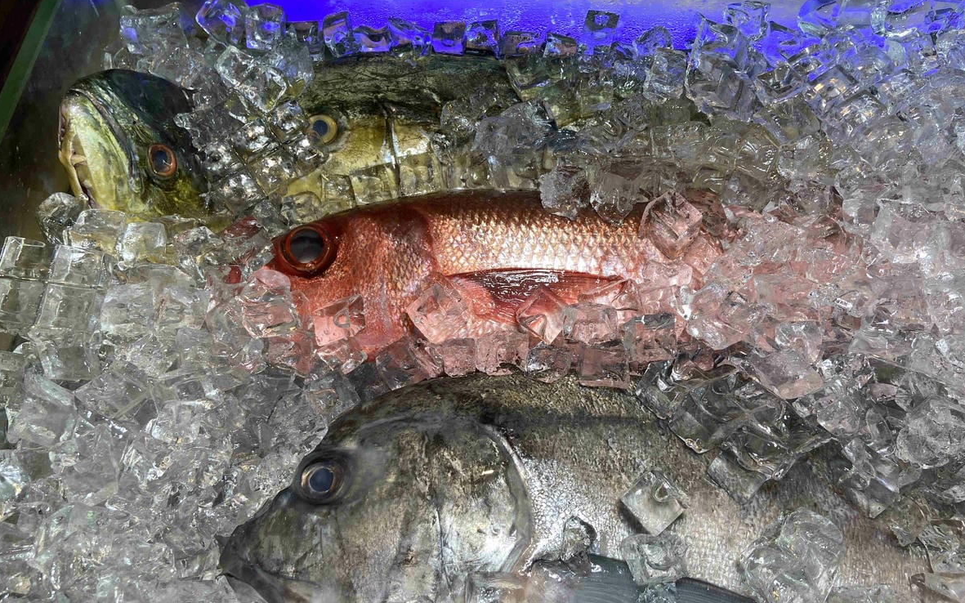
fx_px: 736
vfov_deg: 44.5
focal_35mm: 28
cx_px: 486
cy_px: 317
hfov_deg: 66.5
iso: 50
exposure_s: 1/118
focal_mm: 4.25
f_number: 1.8
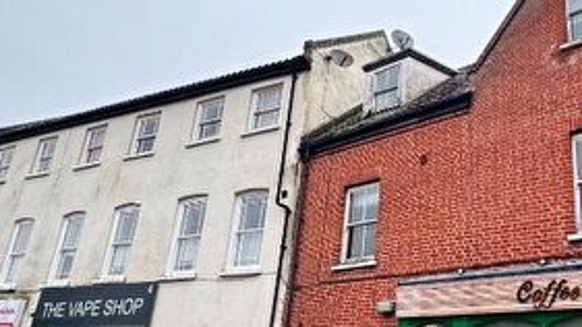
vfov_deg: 31.2
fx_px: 586
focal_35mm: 38
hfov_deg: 50.5
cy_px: 181
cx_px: 439
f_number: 2.2
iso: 40
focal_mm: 2.22
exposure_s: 1/99
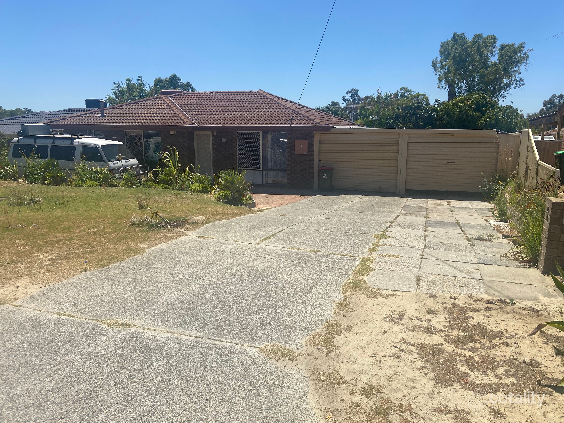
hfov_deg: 67.3
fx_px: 424
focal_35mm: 26
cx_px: 282
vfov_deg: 53.1
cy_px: 212
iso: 32
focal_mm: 4.25
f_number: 1.8
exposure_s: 1/4808
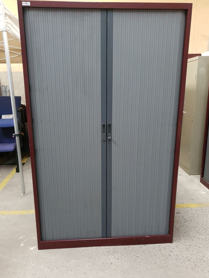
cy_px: 141
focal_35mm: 27
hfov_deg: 51.3
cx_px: 105
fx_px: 217
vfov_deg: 65.3
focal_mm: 4.3
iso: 200
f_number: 1.5
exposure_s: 1/25
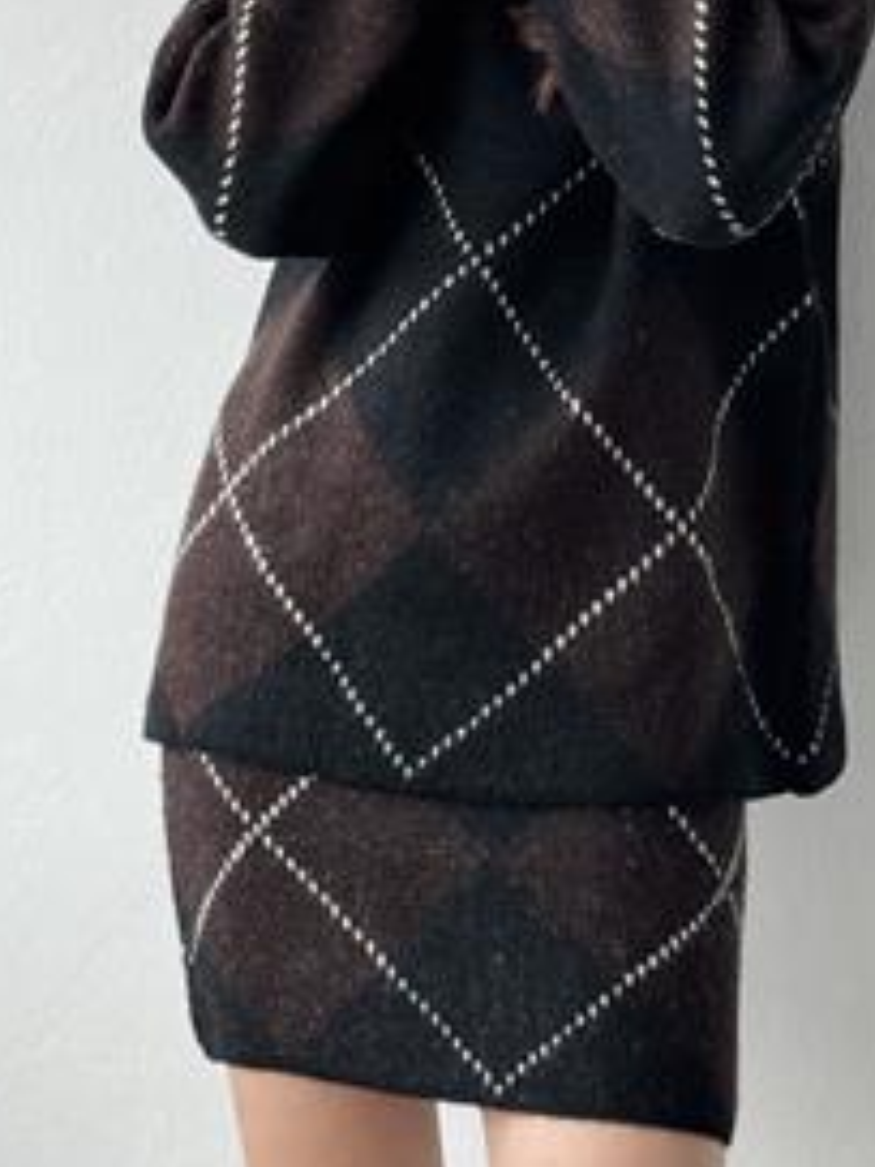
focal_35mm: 94
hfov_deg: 15.7
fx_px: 3168
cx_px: 592
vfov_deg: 20.6
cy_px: 230
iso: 64
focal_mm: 6.76
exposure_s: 1/219
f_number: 1.78
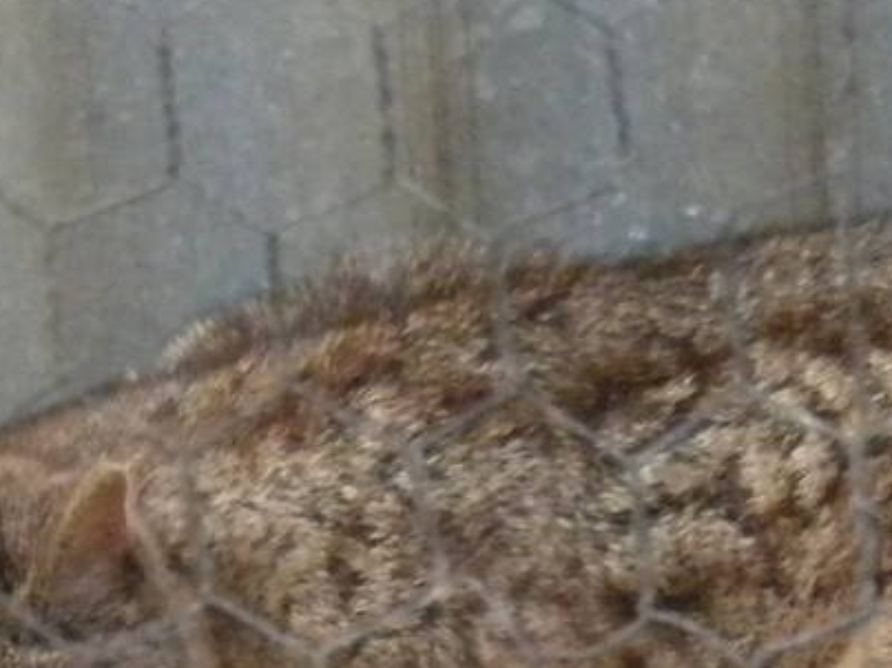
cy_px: 622
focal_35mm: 946
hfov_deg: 2.1
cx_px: 427
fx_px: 24370
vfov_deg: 1.6
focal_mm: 42.1
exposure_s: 1/280
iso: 800
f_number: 5.2
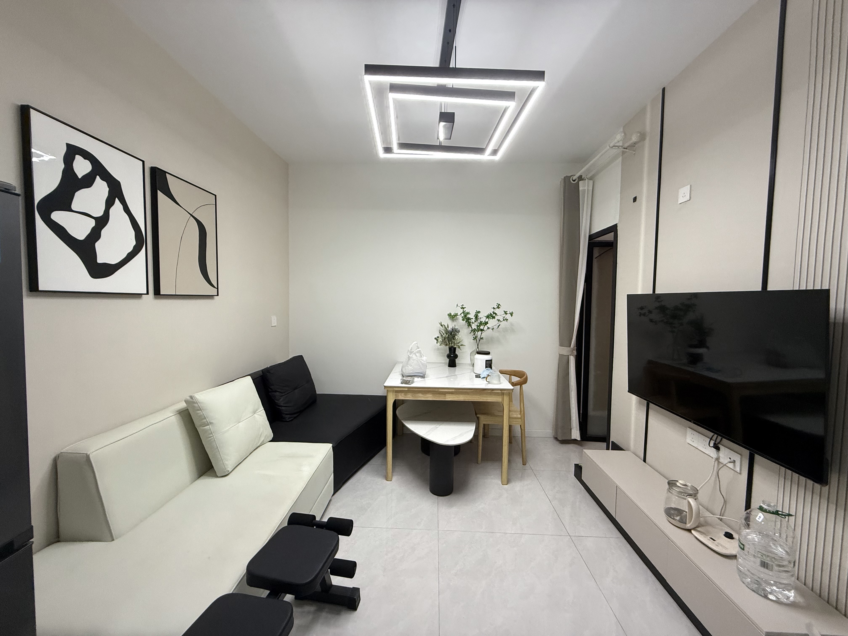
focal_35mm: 14
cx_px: 424
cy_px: 318
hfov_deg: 102.1
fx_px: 343
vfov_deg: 85.7
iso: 250
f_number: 2.2
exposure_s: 1/100
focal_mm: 2.22
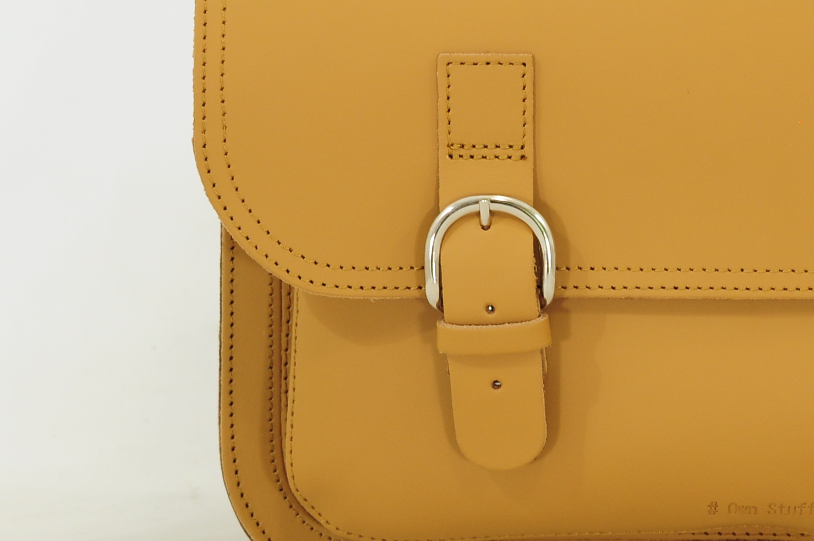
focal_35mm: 156
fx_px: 3523
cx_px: 691
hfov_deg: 13.1
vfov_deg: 8.8
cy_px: 160
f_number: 9
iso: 200
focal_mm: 38
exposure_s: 1/25
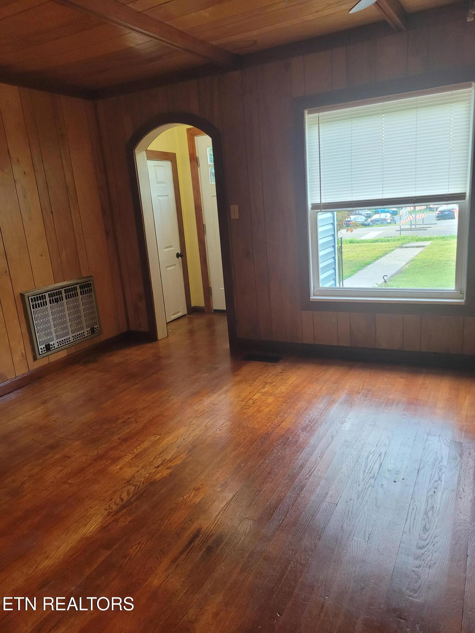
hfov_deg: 53.1
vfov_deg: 67.3
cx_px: 238
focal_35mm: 26
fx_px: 476
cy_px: 316
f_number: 1.8
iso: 250
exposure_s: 1/120
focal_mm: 5.4
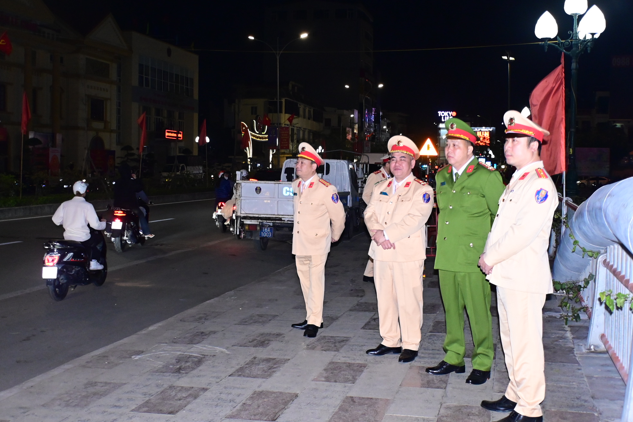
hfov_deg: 43.6
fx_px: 791
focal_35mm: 45
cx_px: 316
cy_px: 211
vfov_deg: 29.9
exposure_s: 1/200
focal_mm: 30
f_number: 4
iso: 3200
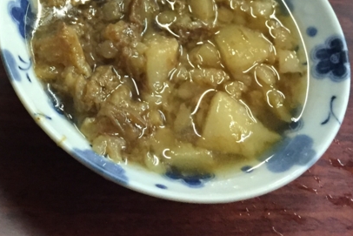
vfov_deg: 16.6
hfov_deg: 25.8
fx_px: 745
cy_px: -104
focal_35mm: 76
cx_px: 37
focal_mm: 4.15
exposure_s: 1/30
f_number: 2.2
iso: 250
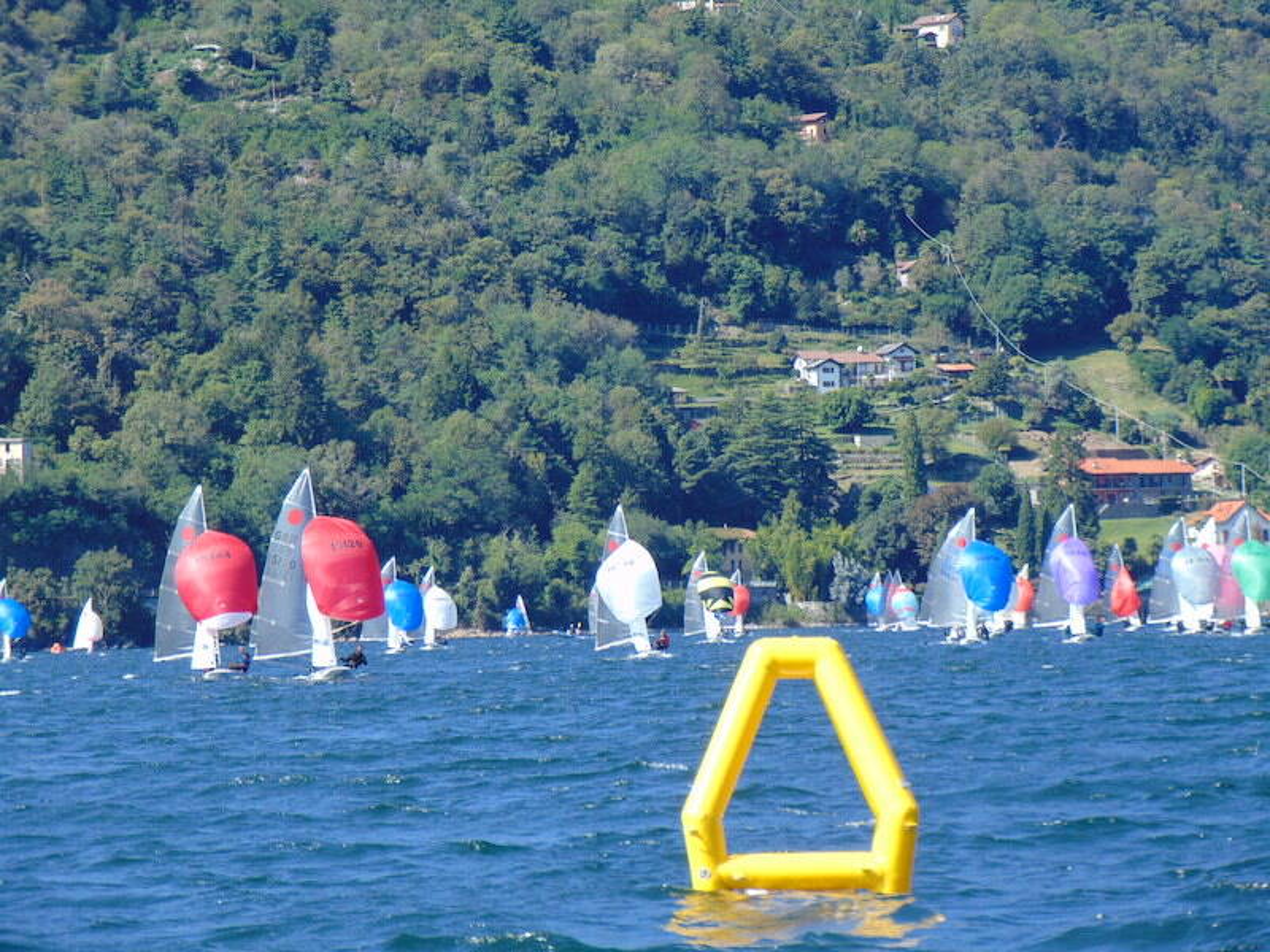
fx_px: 7448
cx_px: 635
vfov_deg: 7.3
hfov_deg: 9.7
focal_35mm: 203
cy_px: 476
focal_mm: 36.4
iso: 80
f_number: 4.1
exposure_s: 1/320
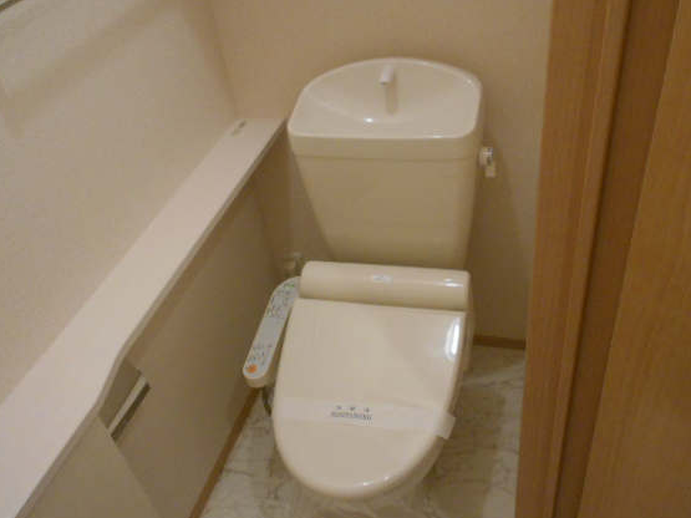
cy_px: 278
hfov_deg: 60.0
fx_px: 599
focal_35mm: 30
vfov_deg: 46.7
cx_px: 344
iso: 400
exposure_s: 1/30
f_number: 3.2
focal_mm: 4.6
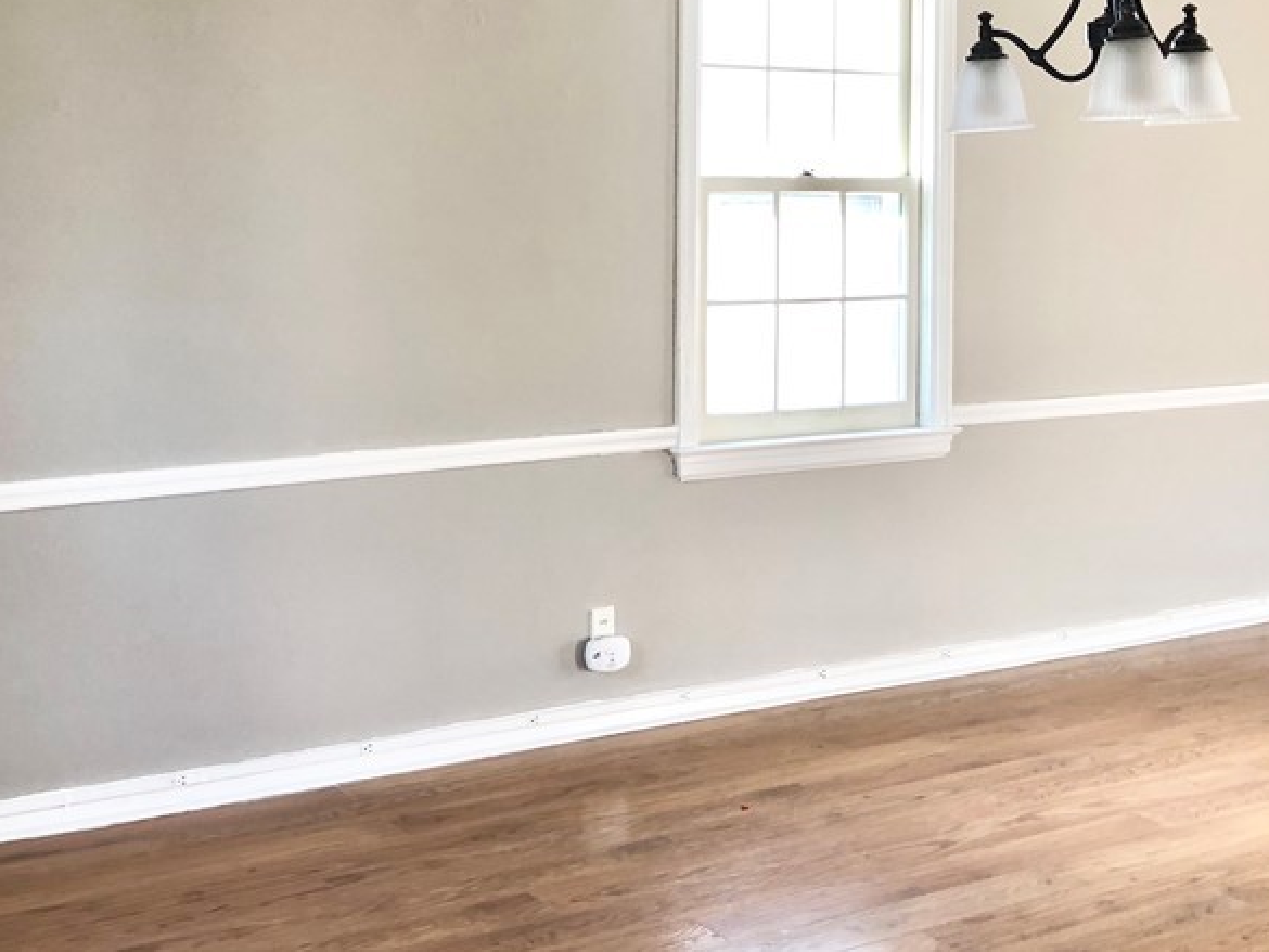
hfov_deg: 38.6
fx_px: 1797
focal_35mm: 49
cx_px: 464
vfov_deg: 29.3
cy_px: 262
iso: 32
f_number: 1.8
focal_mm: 4
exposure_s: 1/20
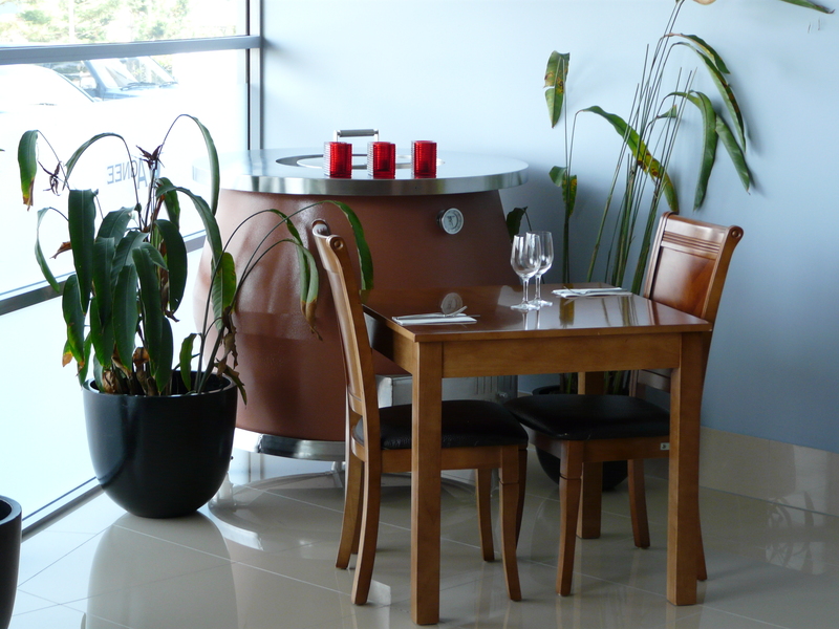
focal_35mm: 87
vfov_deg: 17.0
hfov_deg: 22.5
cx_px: 420
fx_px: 2109
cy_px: 314
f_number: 3.6
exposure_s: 1/50
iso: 125
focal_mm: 14.3
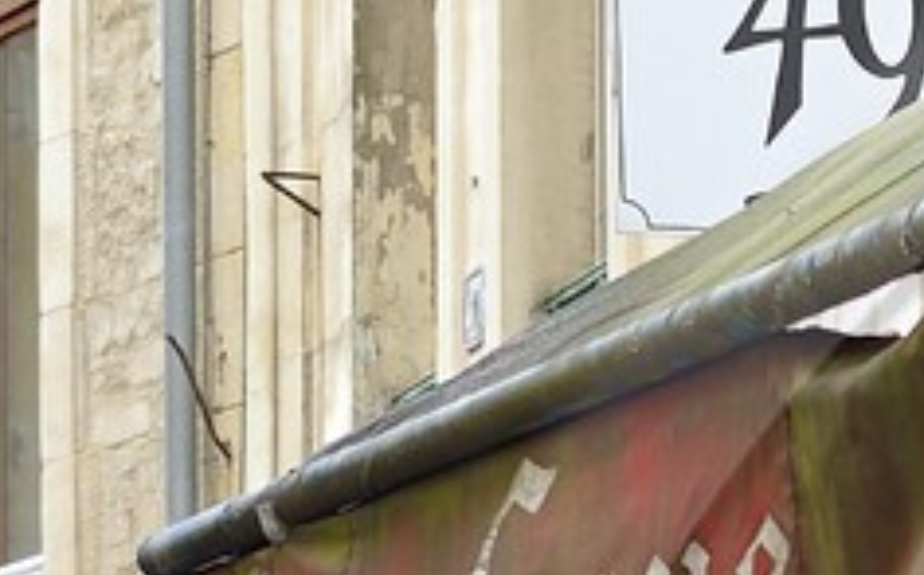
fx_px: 5912
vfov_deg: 5.4
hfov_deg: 8.4
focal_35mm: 235
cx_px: 1903
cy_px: 1318
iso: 200
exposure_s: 1/160
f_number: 4.5
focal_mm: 34
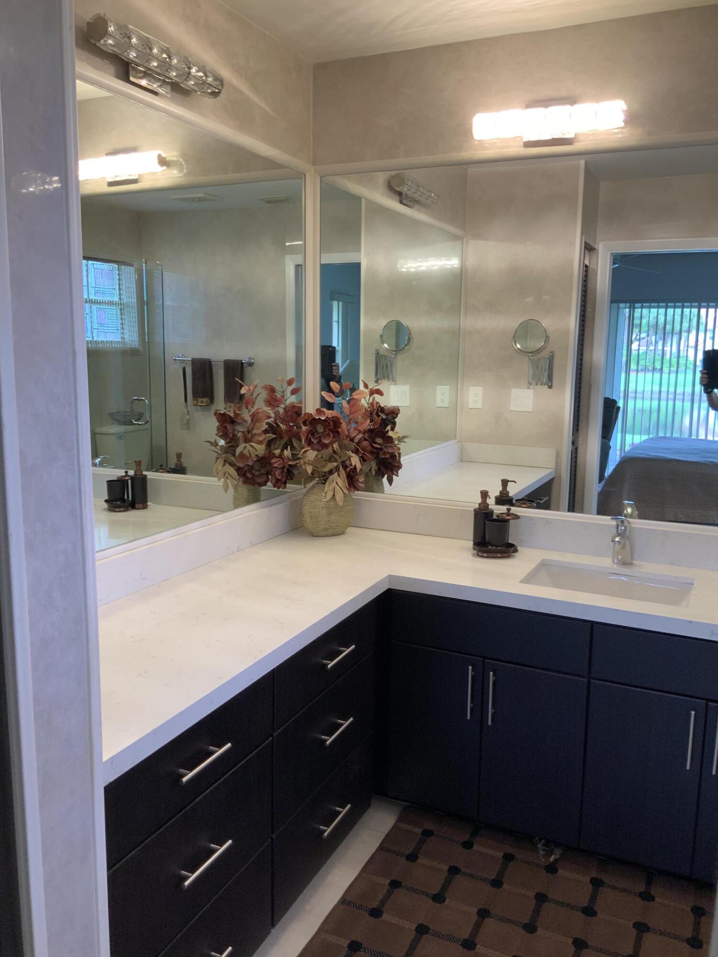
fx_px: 802
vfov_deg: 61.7
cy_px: 478
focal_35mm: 29
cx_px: 359
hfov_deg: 48.2
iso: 64
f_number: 1.8
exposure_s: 1/60
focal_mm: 3
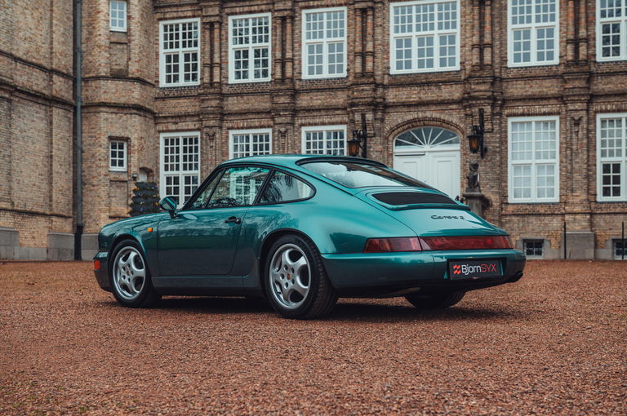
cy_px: 208
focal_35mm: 58
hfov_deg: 34.5
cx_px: 314
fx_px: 1009
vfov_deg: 23.3
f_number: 5.6
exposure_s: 1/125
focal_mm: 58
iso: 400
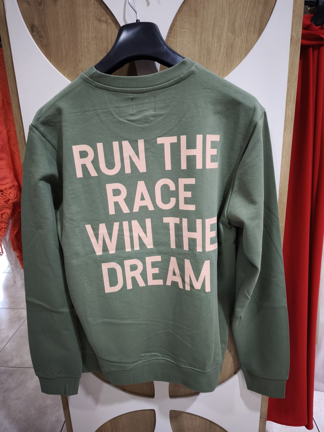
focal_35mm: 23
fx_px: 287
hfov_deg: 58.9
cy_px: 216
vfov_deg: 73.9
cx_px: 162
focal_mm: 6.57
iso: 500
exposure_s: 1/50
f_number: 1.6
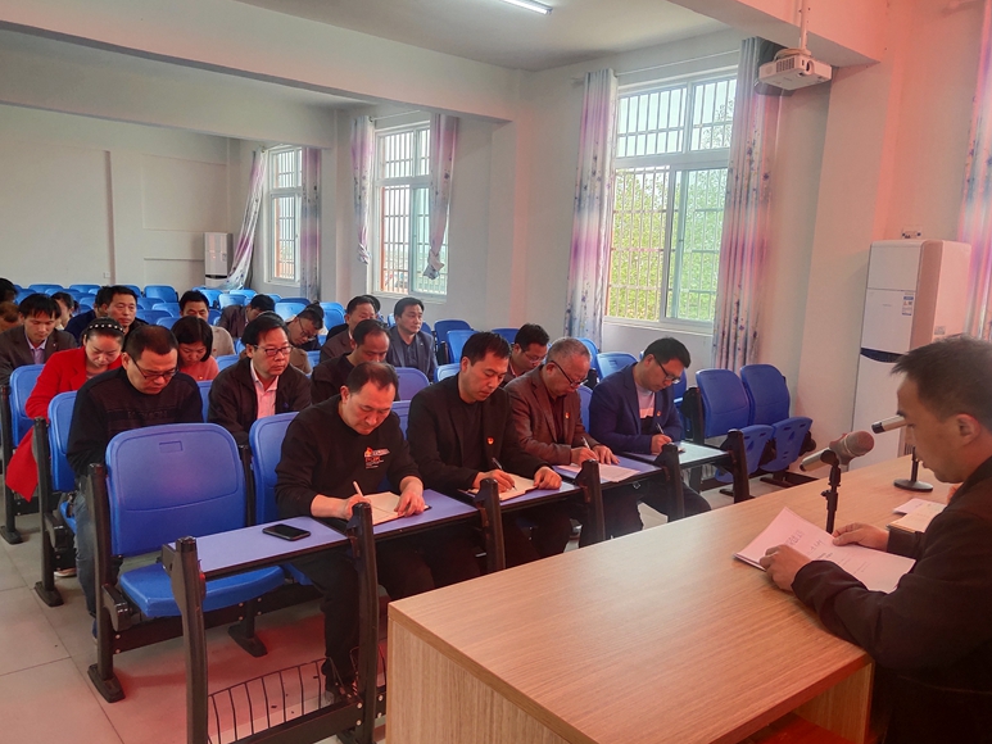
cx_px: 503
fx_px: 860
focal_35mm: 30
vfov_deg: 46.8
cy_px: 380
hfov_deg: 60.0
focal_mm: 4.27
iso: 245
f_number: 1.8
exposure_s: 1/50
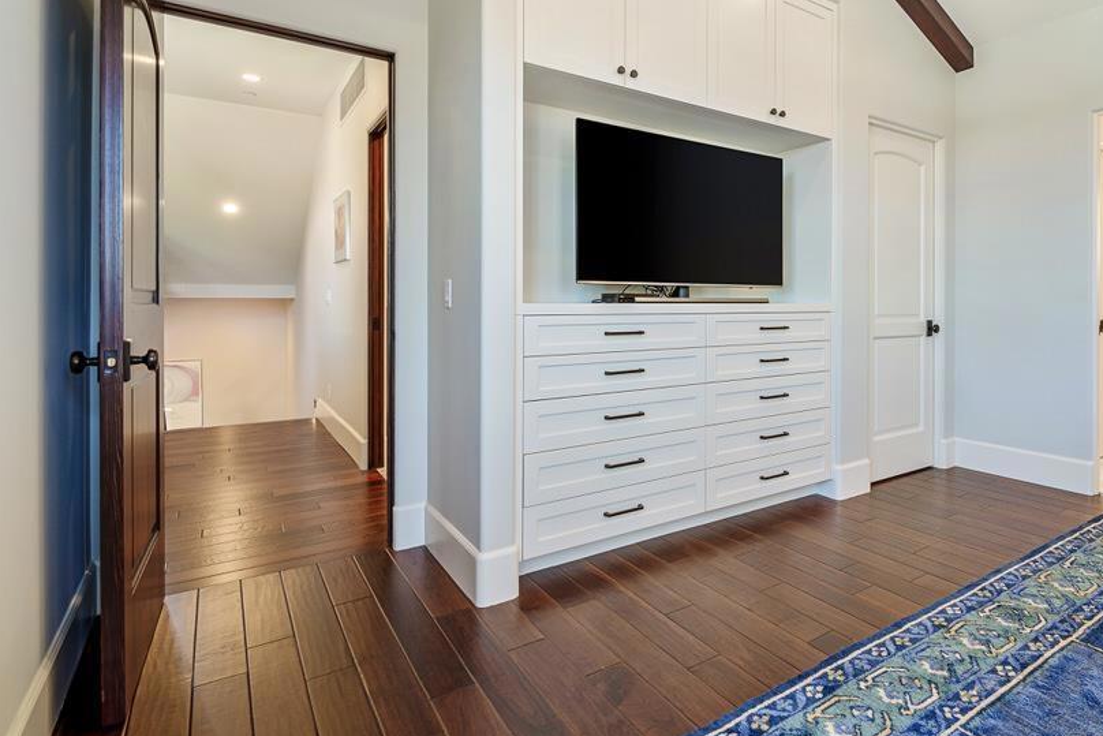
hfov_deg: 85.1
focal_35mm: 19
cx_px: 693
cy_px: 311
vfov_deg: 64.2
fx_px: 582
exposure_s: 1/15
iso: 100
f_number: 7.1
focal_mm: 10
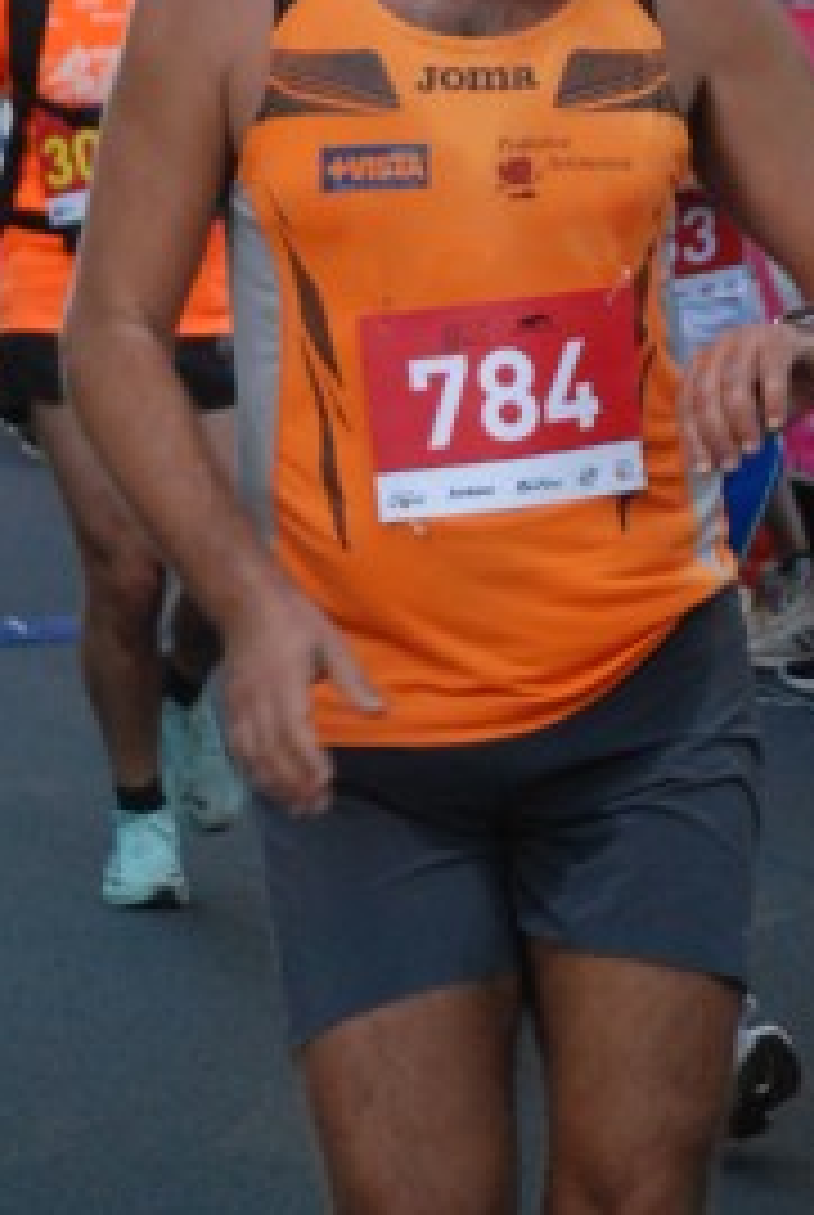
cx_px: 564
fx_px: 9565
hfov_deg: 4.9
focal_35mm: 283
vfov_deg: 7.3
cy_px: 378
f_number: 5.6
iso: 1000
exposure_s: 1/320
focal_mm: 85
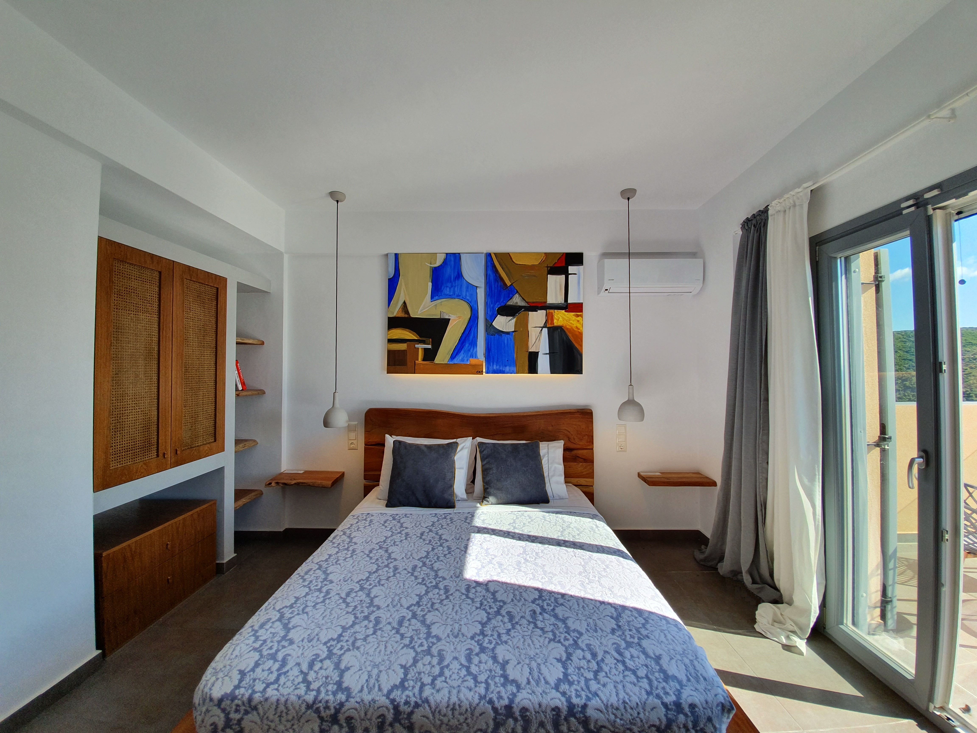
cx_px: 488
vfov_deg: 89.9
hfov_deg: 106.2
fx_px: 367
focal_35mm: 13
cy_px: 366
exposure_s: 1/280
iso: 50
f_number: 2.2
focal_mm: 1.8
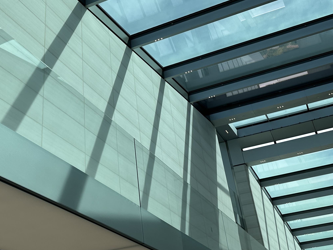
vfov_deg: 29.7
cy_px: 60
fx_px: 462
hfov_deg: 39.2
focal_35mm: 48
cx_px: 110
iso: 80
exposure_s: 1/2155
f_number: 1.78
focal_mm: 6.86
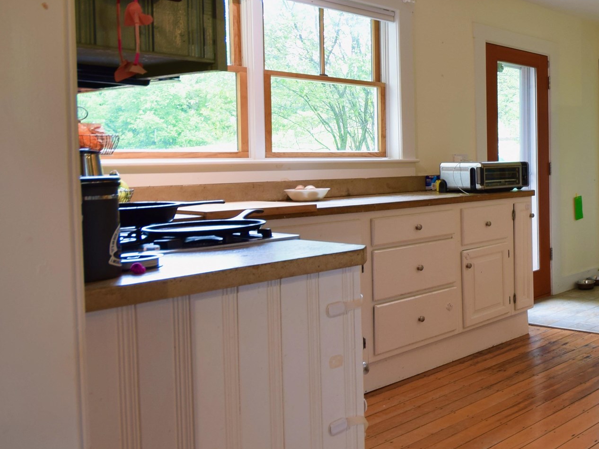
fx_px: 606
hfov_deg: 41.8
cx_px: 659
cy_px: 183
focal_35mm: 35
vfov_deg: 40.5
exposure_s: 1/4
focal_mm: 10
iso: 200
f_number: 7.1
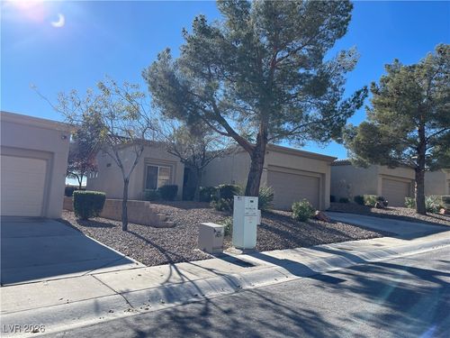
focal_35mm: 25
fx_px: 325
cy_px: 169
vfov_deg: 54.9
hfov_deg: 69.4
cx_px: 225
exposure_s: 1/2924
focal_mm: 5.1
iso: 32
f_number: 1.6
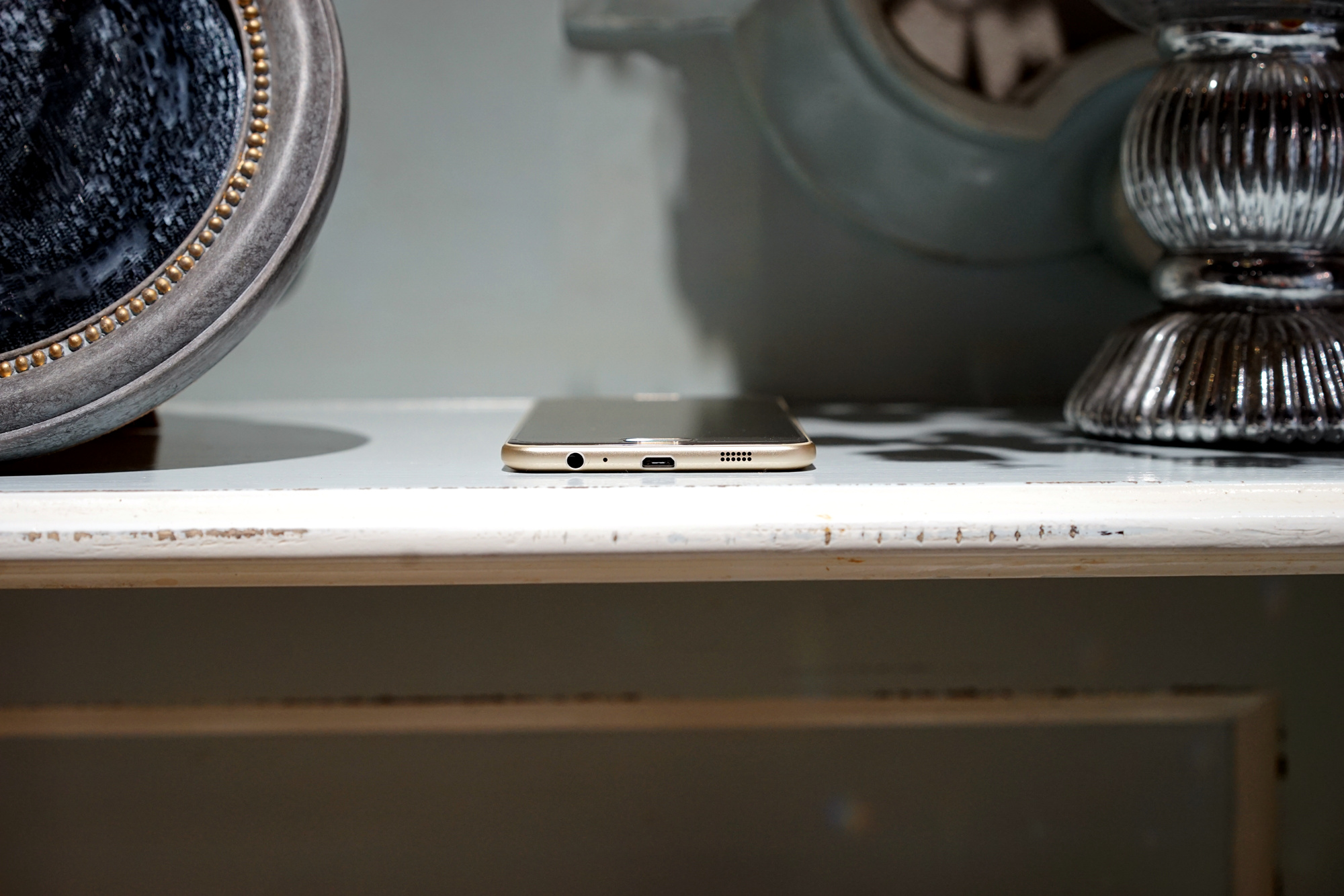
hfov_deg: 36.2
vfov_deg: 24.6
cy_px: 448
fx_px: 2053
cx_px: 672
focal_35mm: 55
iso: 800
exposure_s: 1/125
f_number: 5.6
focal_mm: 55
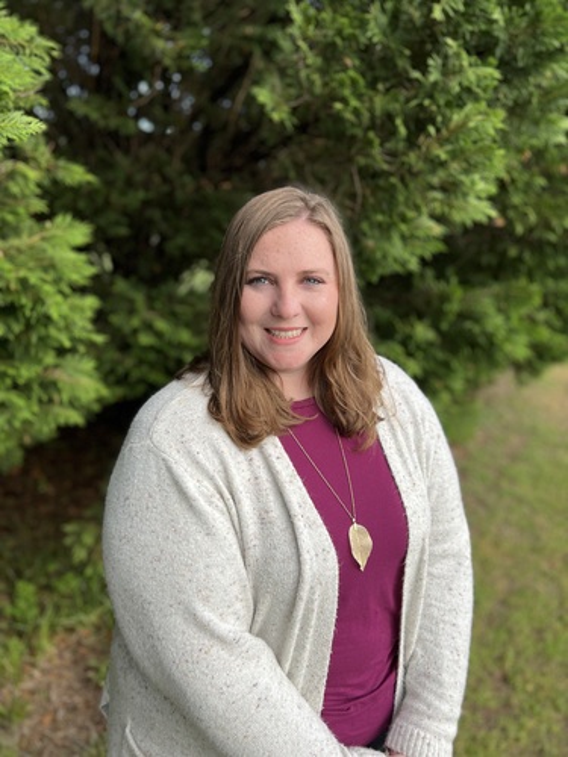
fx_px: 569
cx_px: 284
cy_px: 378
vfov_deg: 67.3
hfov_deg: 53.1
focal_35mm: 26
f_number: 1.5
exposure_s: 1/705
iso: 50
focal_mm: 5.7
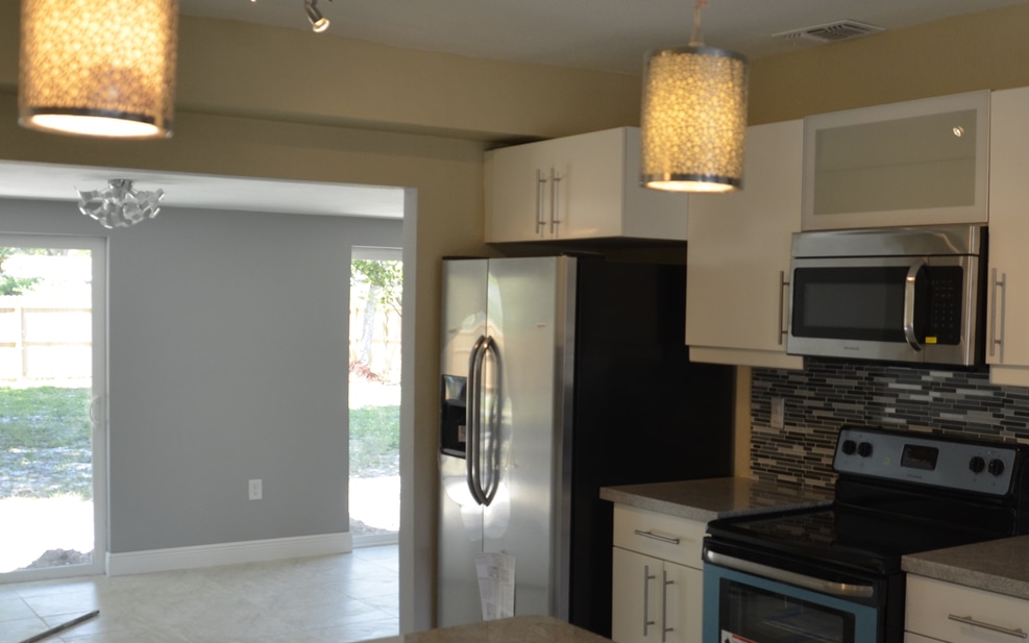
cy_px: 371
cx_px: 695
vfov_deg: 30.5
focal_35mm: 42
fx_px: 1178
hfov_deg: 46.4
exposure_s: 1/100
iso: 400
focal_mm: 18
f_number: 5
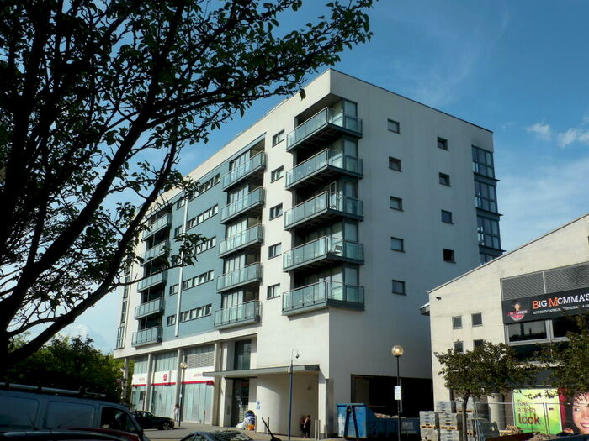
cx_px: 294
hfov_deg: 54.0
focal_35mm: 34
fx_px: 579
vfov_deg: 41.8
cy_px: 220
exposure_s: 1/637
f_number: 4.5
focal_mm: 6.2
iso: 100
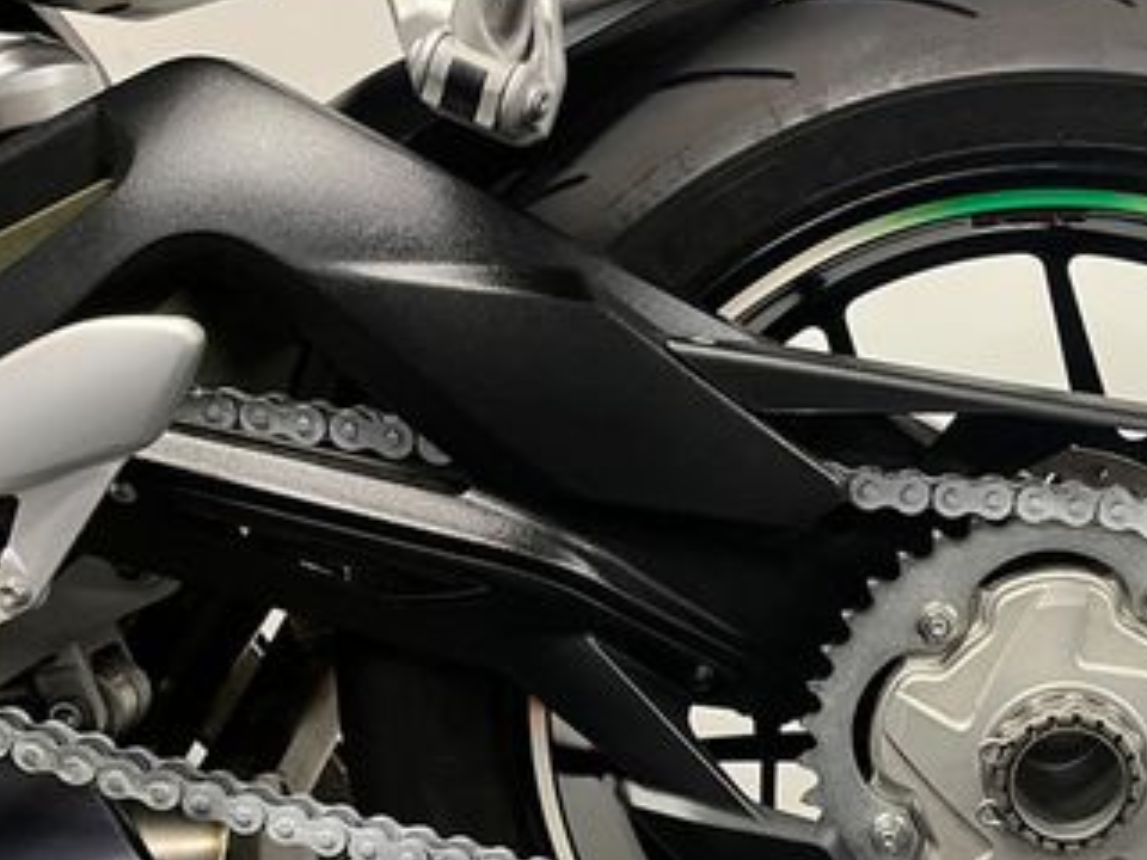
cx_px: 1000
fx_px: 1723
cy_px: 638
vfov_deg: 27.7
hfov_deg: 35.0
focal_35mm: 52
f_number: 1.6
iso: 250
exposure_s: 1/50
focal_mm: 5.1
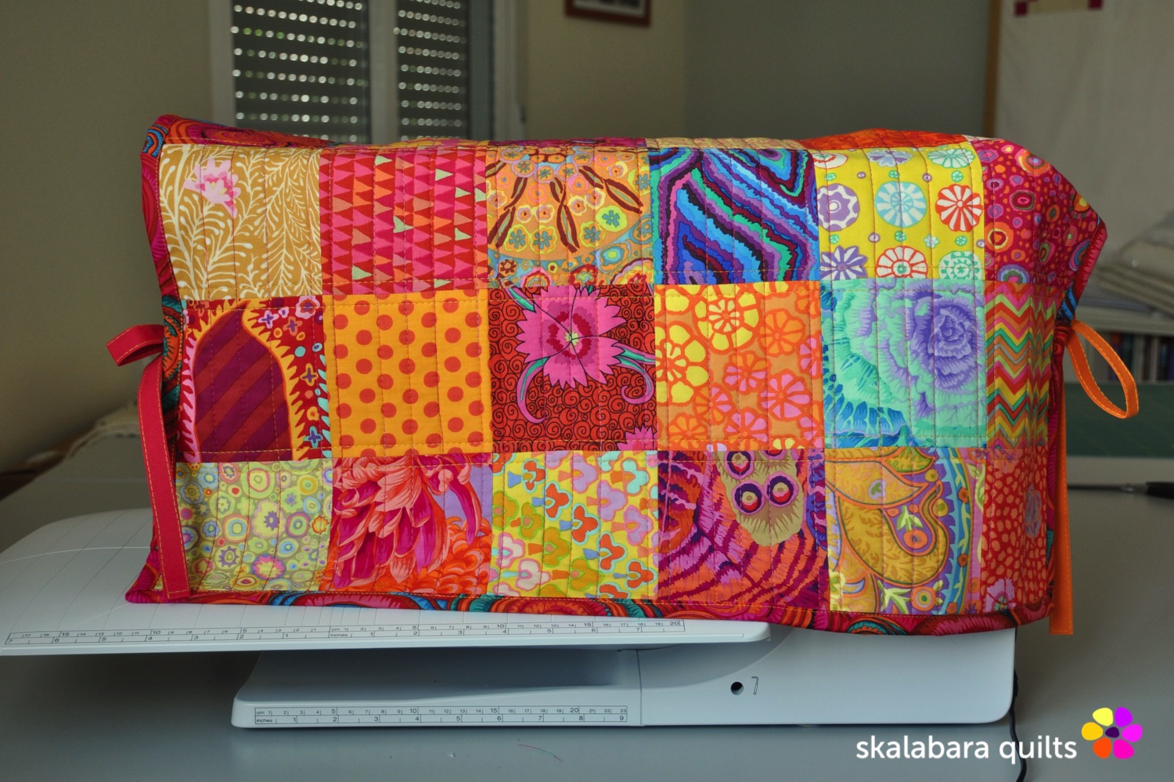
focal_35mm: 46
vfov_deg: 28.9
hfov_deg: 42.3
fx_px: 1516
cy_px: 391
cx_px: 587
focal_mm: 31
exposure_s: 1/30
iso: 360
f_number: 5.6
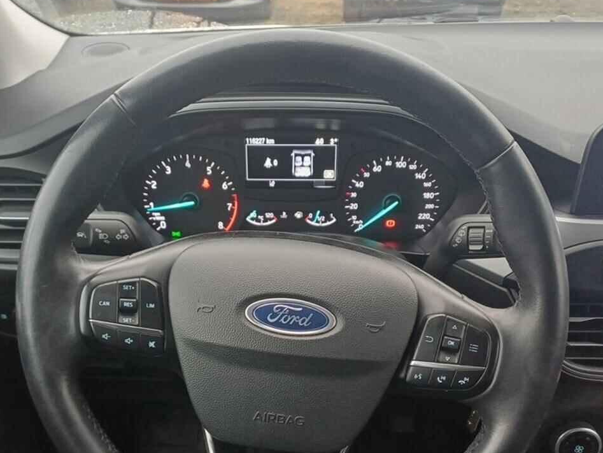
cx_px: 274
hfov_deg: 48.9
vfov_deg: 37.3
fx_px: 662
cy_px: 305
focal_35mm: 38
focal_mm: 4.65
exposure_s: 1/33.3
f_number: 1.8
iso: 250
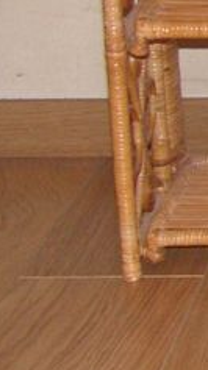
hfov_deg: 7.2
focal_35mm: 149
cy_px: 15
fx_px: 1464
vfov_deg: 14.2
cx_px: 643
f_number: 3.2
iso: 200
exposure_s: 1/40
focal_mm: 6
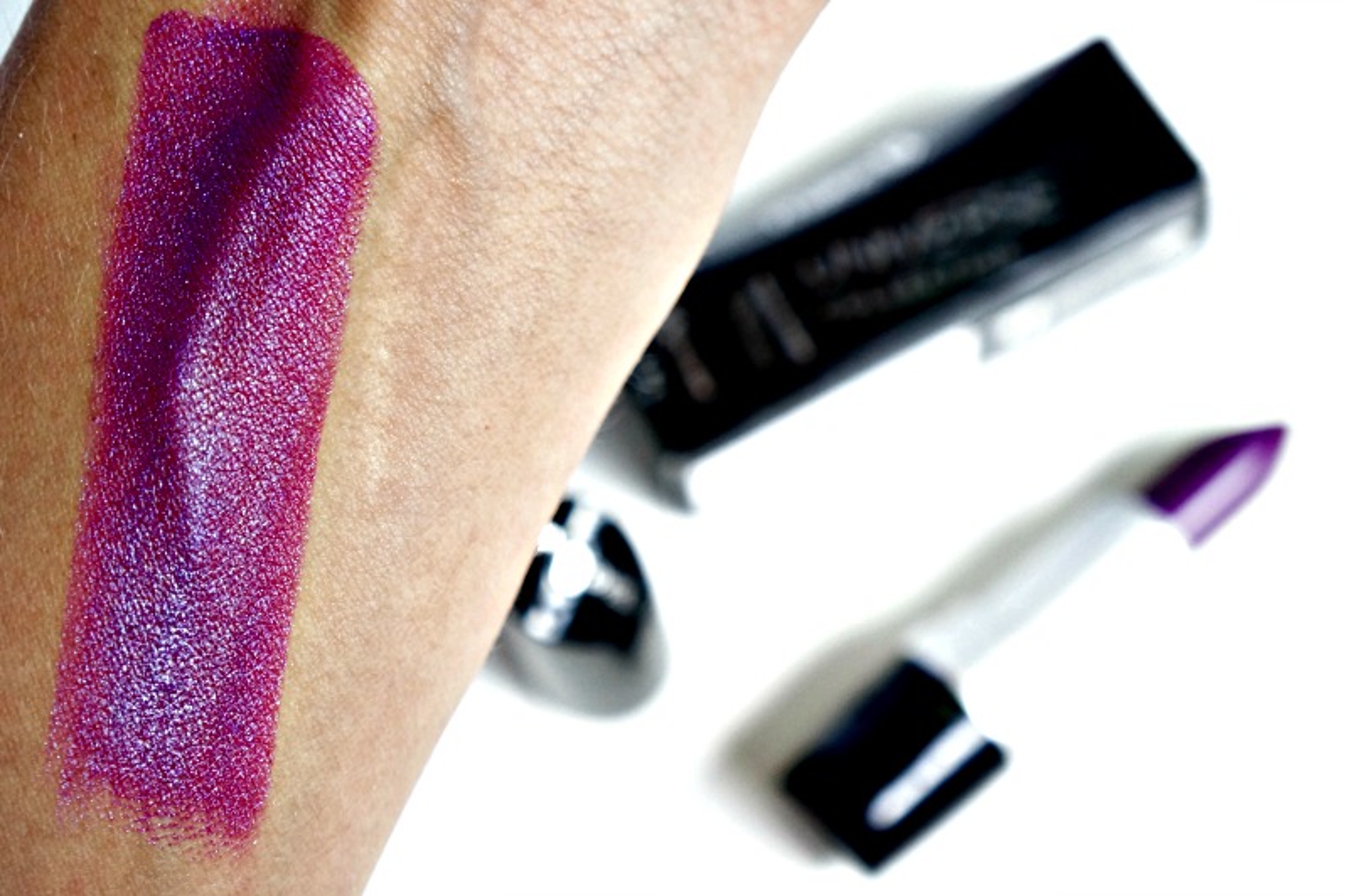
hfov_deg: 43.6
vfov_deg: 29.8
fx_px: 1684
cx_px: 674
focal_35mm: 45
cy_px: 448
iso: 1600
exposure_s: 1/200
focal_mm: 30
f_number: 4
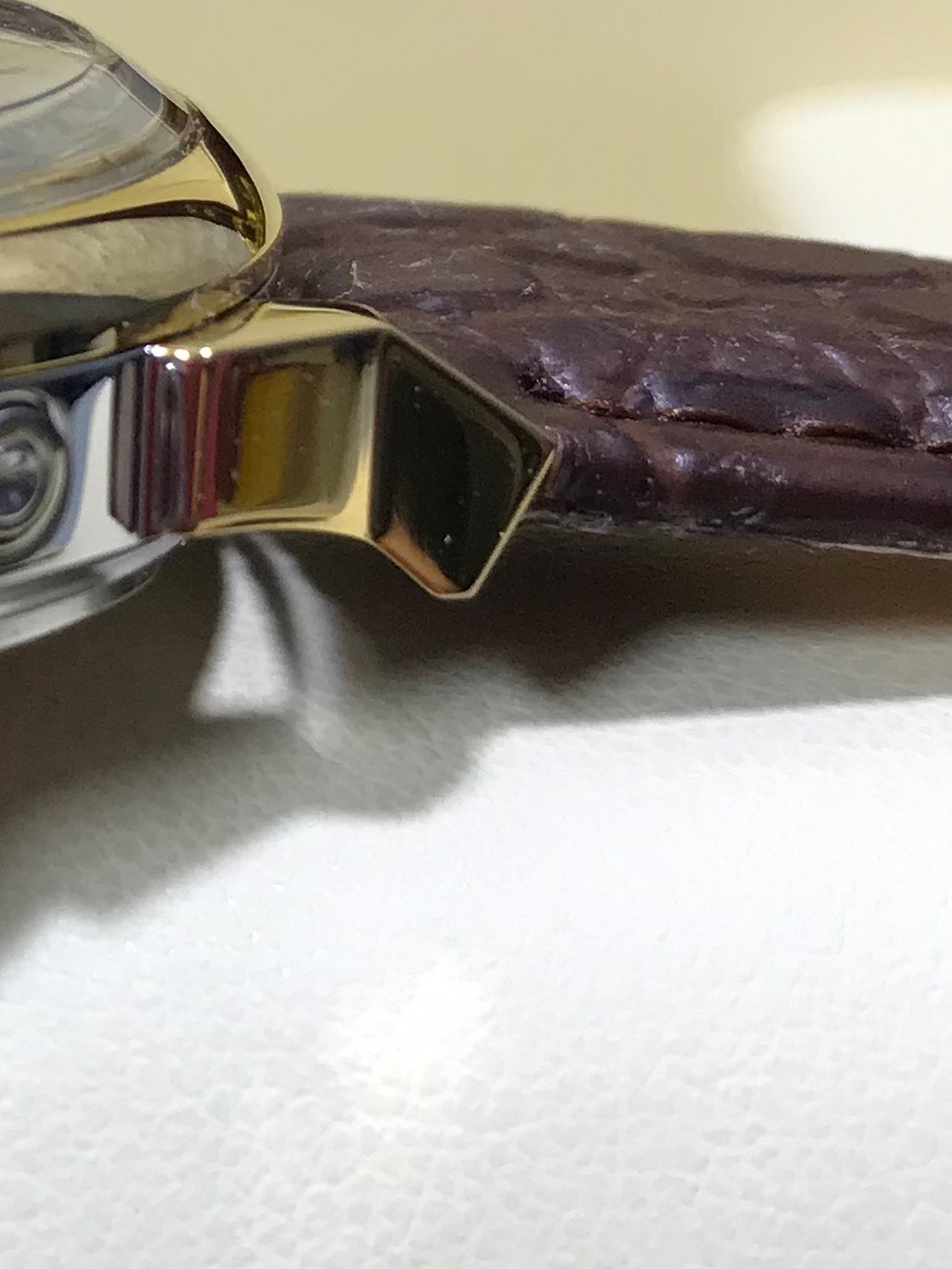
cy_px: 322
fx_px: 3557
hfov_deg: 14.1
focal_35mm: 97
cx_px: -557
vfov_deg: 20.1
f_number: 1.8
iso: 40
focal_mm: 3.99
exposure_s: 1/100
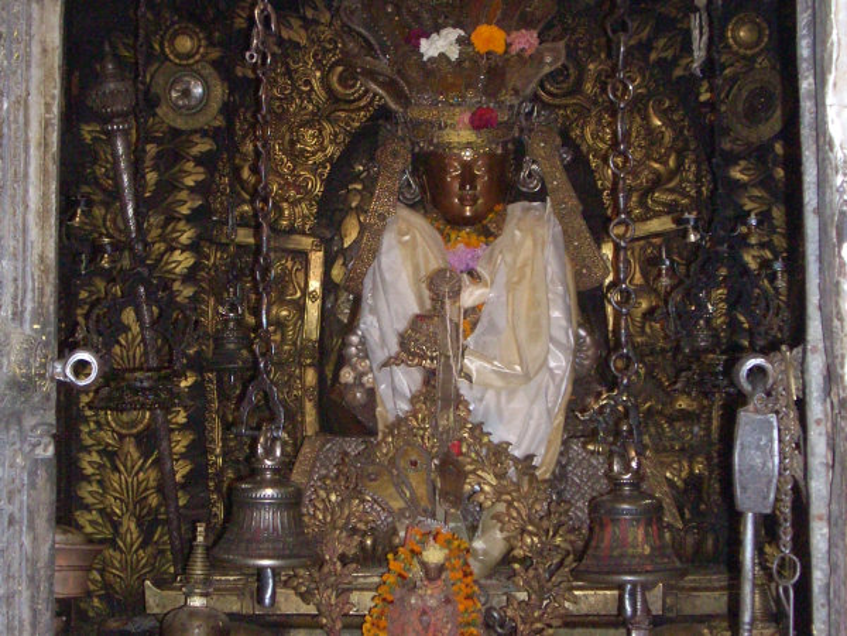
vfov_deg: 38.7
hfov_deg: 50.1
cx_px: 424
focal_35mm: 37
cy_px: 318
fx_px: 905
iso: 64
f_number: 5.6
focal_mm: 6.2
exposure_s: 1/459
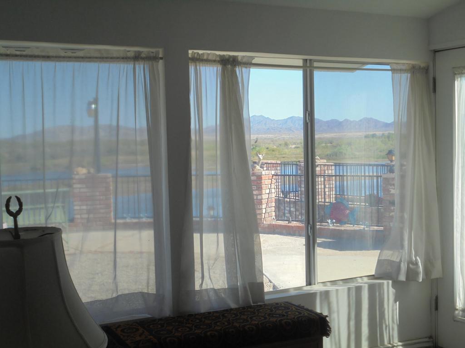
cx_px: 232
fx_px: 658
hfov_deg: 38.9
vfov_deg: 29.7
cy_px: 174
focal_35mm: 49
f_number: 4.8
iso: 100
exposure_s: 1/250
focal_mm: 8.9
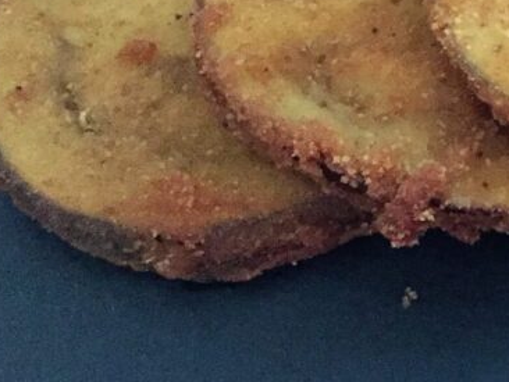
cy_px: -149
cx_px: 683
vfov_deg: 14.7
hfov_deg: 18.9
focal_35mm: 95
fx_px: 1398
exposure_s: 1/17
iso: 400
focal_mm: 4.15
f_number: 2.2
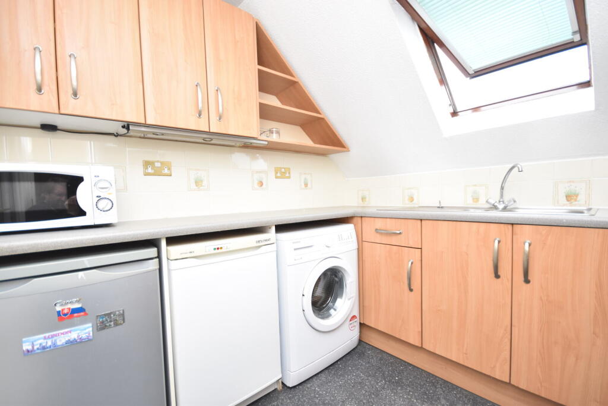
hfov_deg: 100.4
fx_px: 253
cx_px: 304
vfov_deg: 77.3
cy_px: 203
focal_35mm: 15
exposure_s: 1/160
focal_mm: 10
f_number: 4
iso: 800
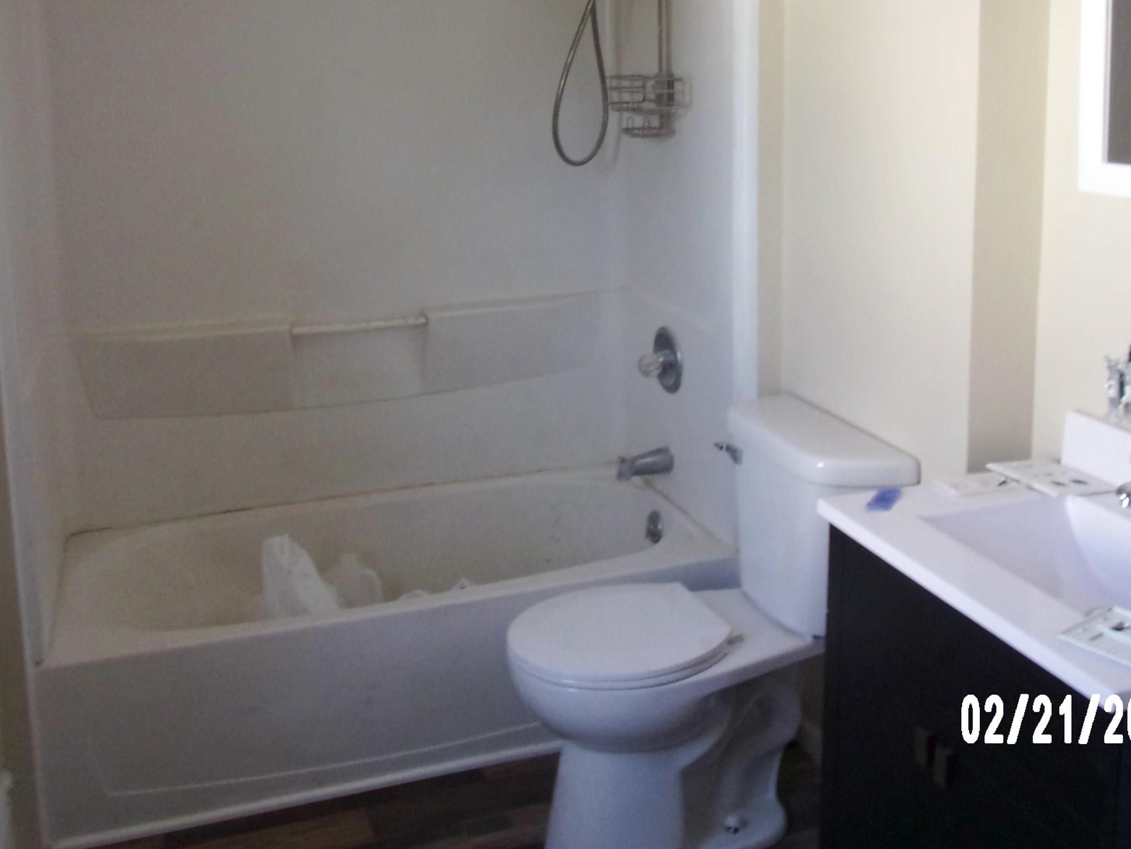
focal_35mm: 36
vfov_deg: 38.7
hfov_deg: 51.3
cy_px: 223
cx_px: 595
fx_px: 1176
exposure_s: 1/34
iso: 105
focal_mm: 4.3
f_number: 3.3
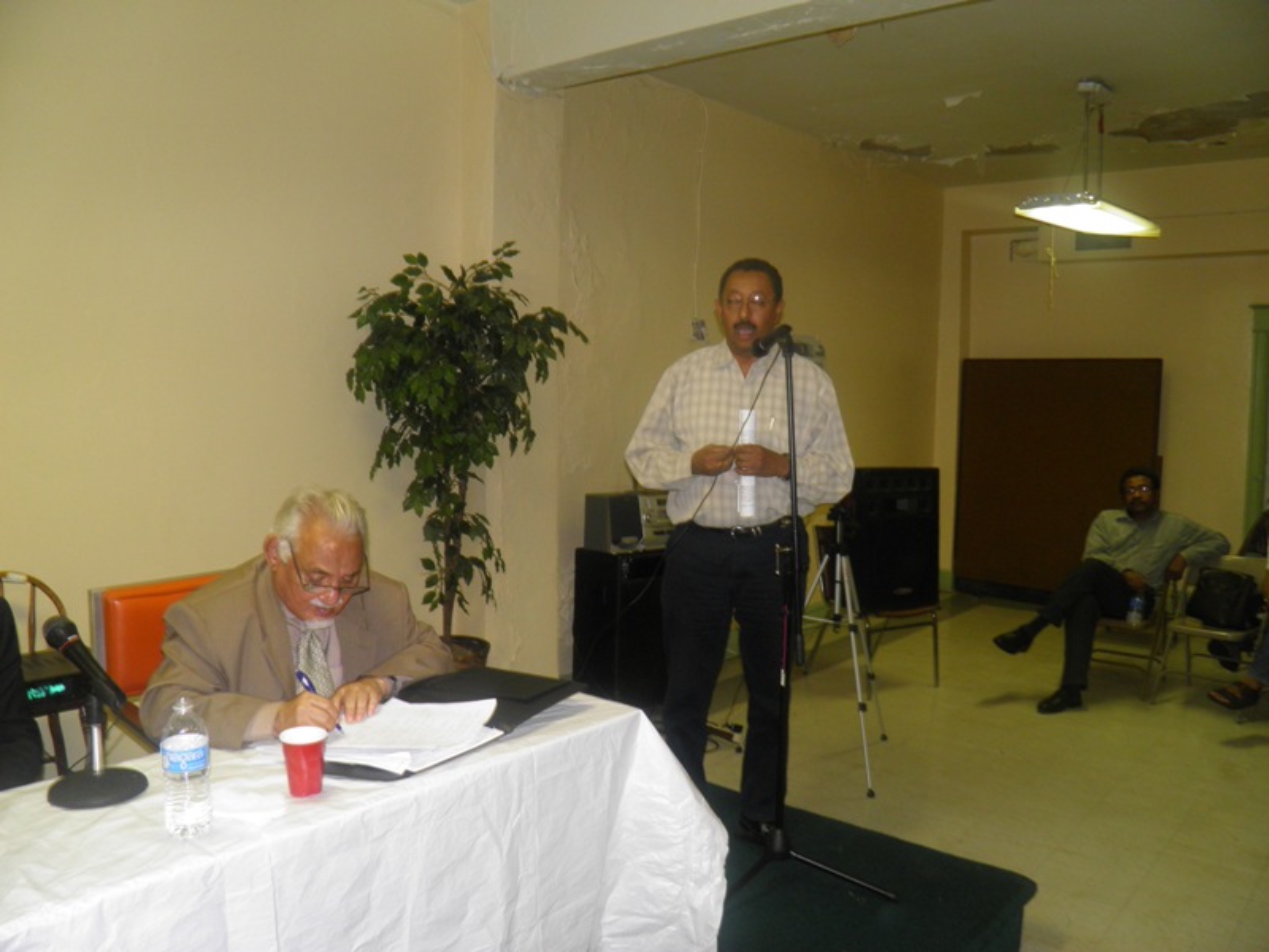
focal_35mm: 28
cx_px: 634
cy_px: 476
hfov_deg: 63.4
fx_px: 1026
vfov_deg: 49.7
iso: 100
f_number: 2.8
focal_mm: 4.9
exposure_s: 1/30
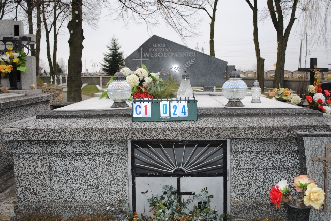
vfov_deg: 34.3
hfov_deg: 49.5
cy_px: 110
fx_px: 359
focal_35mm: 39
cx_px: 166
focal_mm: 26
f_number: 4.2
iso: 200
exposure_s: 1/100
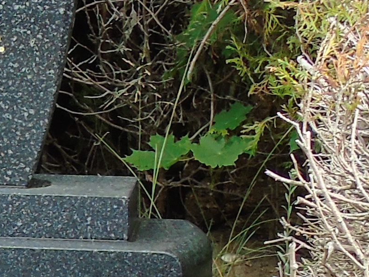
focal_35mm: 257
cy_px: 403
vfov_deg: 5.7
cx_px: -506
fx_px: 2739
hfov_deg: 7.3
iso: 80
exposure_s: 1/50
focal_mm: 7.1
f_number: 3.9
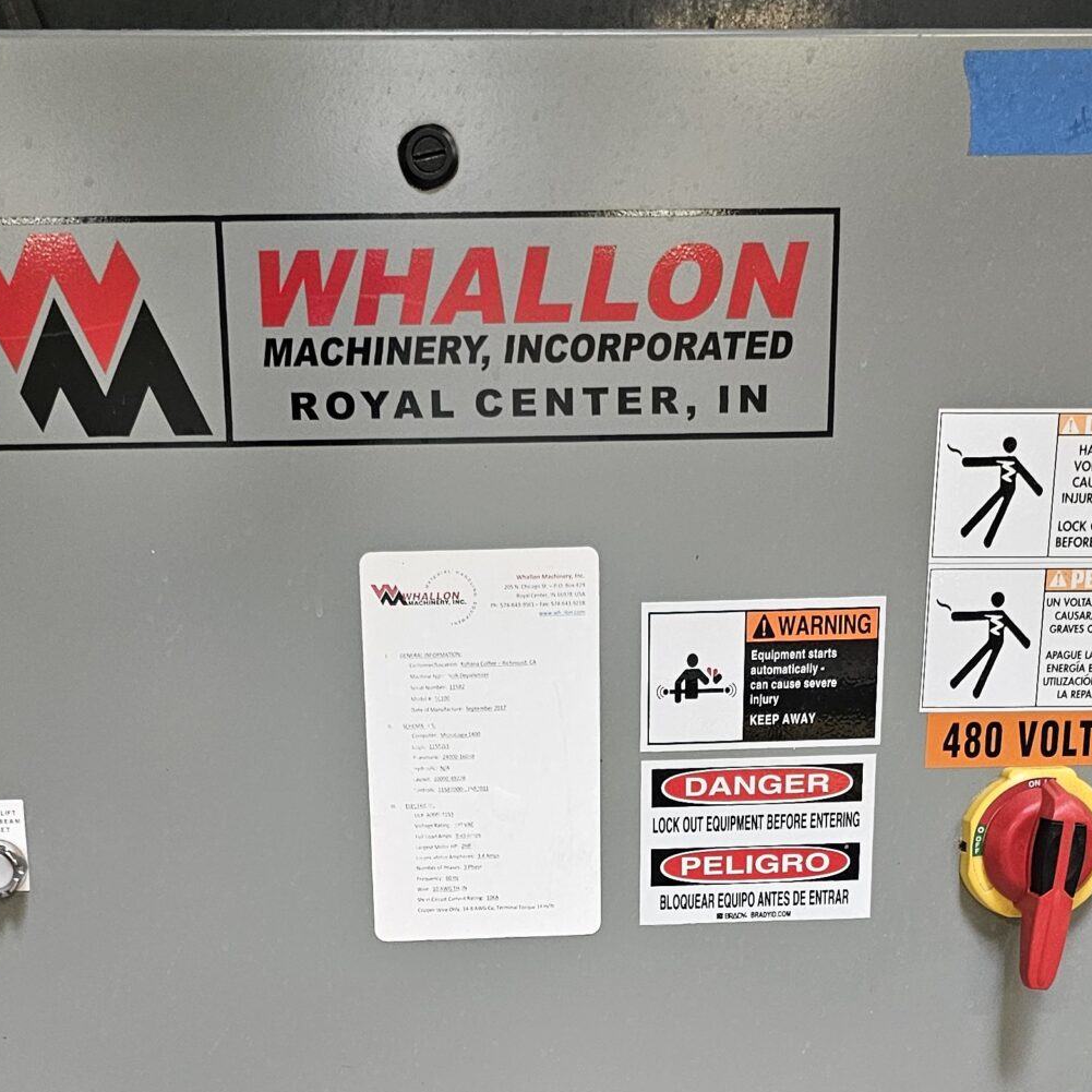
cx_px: 490
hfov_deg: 32.8
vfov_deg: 30.5
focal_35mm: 52
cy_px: 1082
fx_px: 1856
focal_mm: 6.3
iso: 400
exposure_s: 1/120
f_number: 1.7
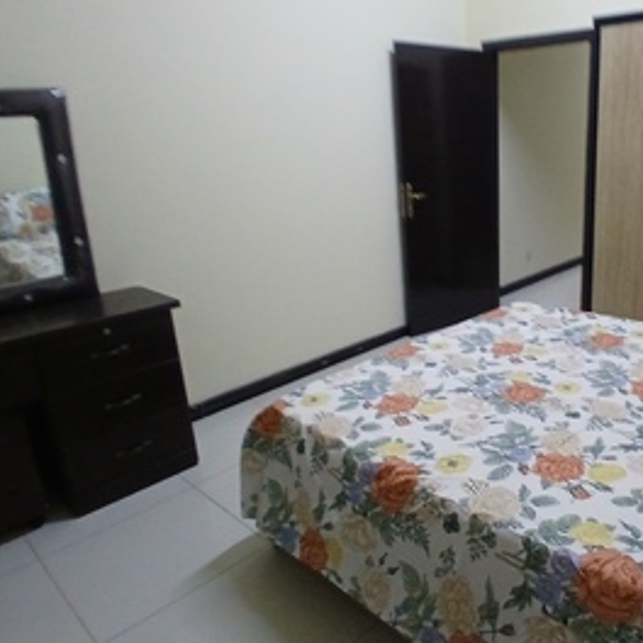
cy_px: 281
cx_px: 501
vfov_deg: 60.7
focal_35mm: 26
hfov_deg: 57.1
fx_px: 546
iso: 250
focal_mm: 1.4
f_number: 2.2
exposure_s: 1/33.3
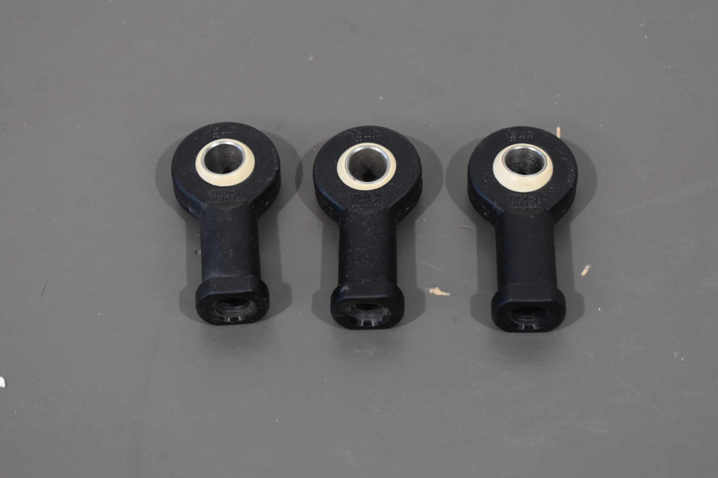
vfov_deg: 15.4
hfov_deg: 23.0
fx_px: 1765
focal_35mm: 89
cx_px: 370
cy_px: 228
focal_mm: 55
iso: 1250
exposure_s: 1/125
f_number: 5.6
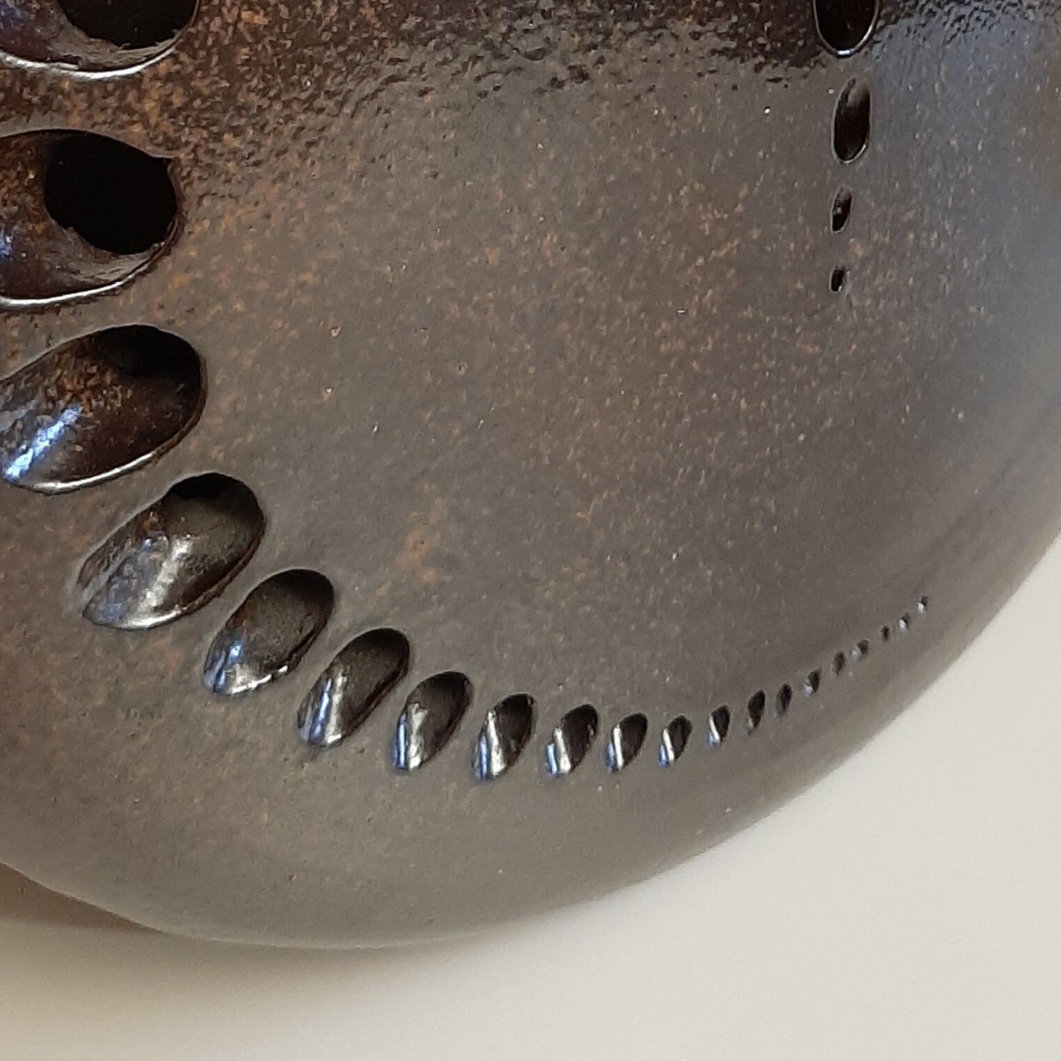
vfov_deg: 25.7
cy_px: -148
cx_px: 491
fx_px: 2115
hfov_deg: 28.1
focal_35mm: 61
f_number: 1.7
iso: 200
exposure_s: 1/33
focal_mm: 3.93
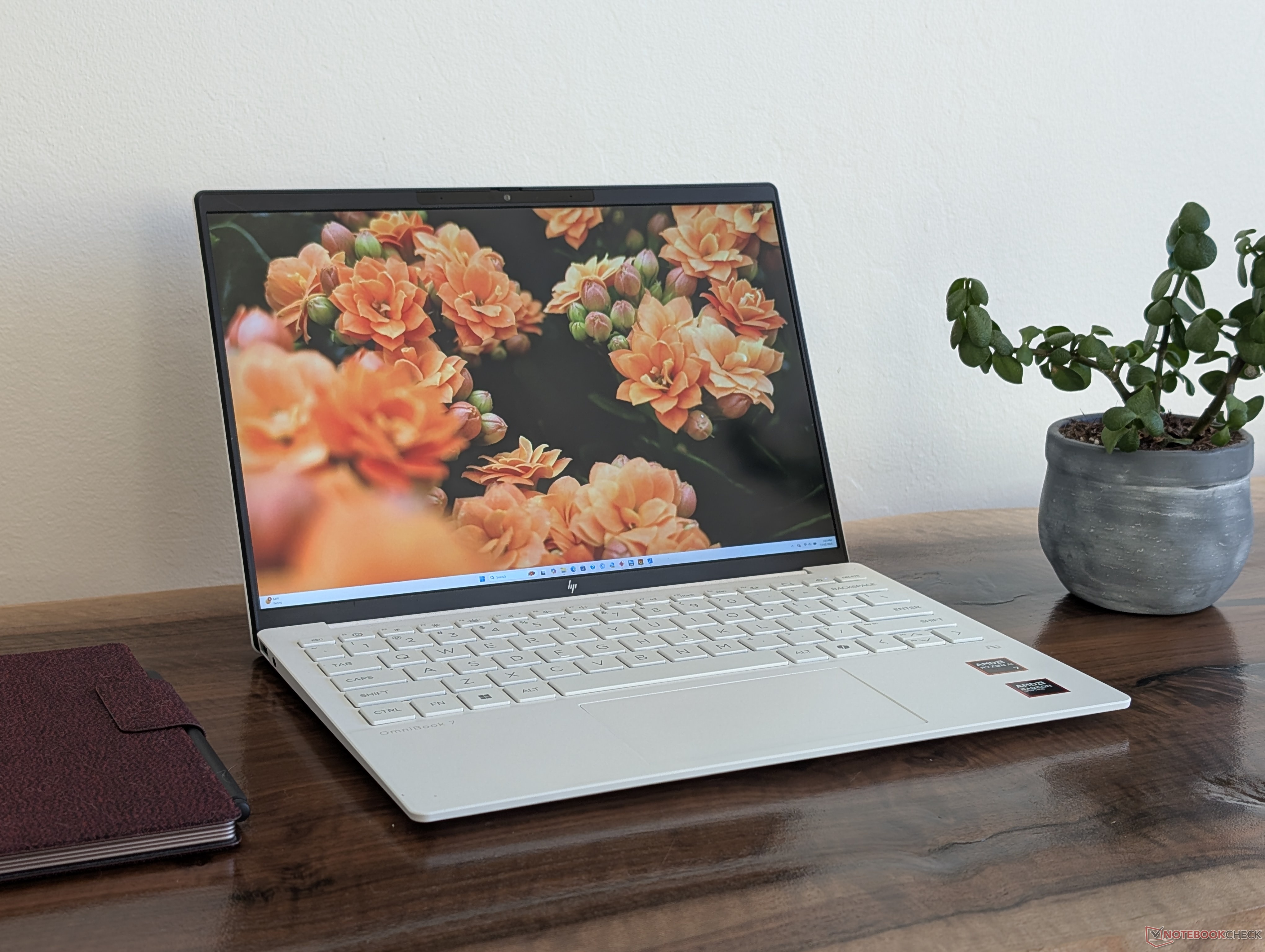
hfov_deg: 38.9
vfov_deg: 29.7
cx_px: 632
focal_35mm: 49
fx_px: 1793
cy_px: 476
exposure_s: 1/26
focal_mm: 6.9
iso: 25
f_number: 1.68
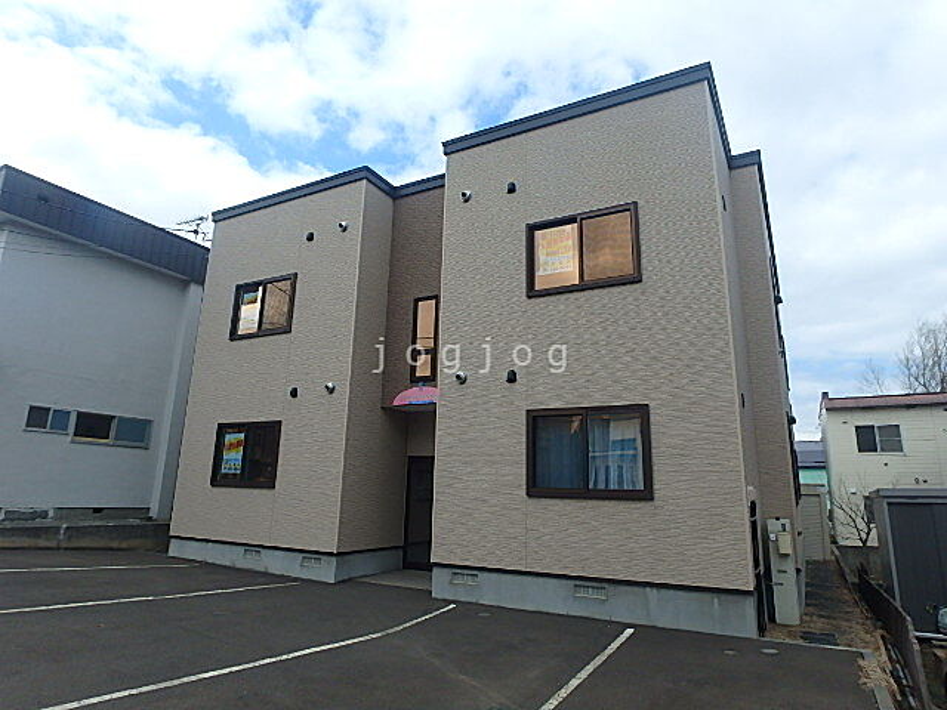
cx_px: 474
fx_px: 575
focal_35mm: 21
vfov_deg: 63.4
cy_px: 355
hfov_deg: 79.0
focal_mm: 3.7
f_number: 6
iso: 125
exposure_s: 1/500
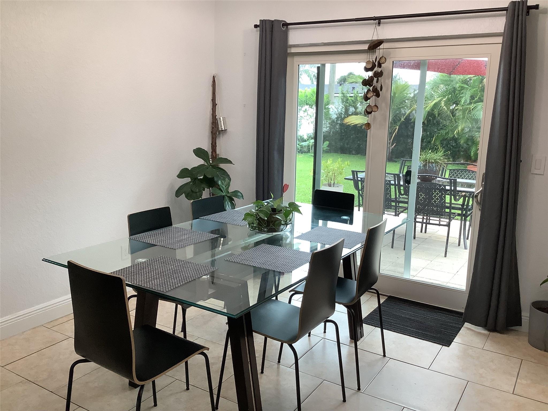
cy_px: 206
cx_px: 274
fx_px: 491
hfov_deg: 58.4
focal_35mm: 31
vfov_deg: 45.4
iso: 80
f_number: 2.4
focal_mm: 3.3
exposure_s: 1/60
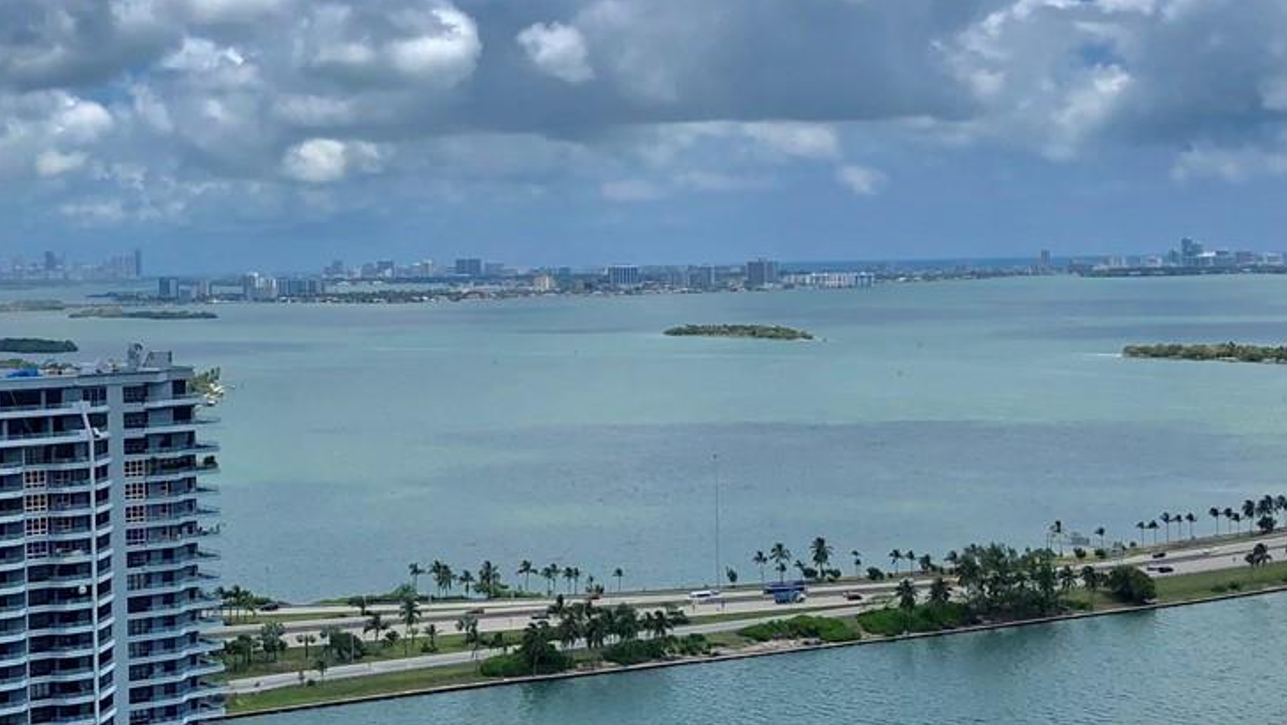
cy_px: 364
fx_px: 2287
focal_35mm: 67
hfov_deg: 31.1
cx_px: 405
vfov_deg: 18.0
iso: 20
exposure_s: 1/3472
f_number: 1.8
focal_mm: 4
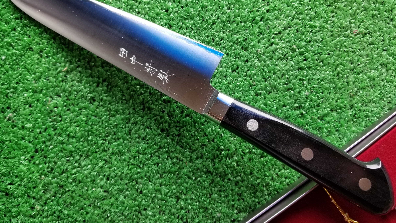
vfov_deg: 39.8
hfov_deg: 66.1
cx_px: 197
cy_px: 79
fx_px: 305
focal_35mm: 29
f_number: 1.7
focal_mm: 4.25
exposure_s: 1/100
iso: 64
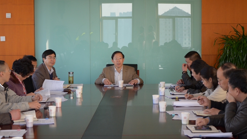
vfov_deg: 15.9
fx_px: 498
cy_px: 61
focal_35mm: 76
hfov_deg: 27.9
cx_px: 123
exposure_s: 1/160
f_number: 4.8
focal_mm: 48
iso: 1000
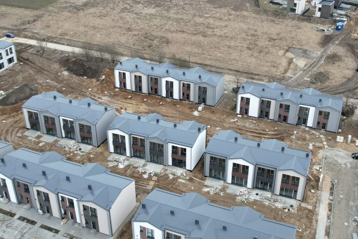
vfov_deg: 57.2
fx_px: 219
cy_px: 120
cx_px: 179
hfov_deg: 78.6
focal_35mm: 22
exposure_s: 1/40
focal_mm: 8.38
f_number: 2.8
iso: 100
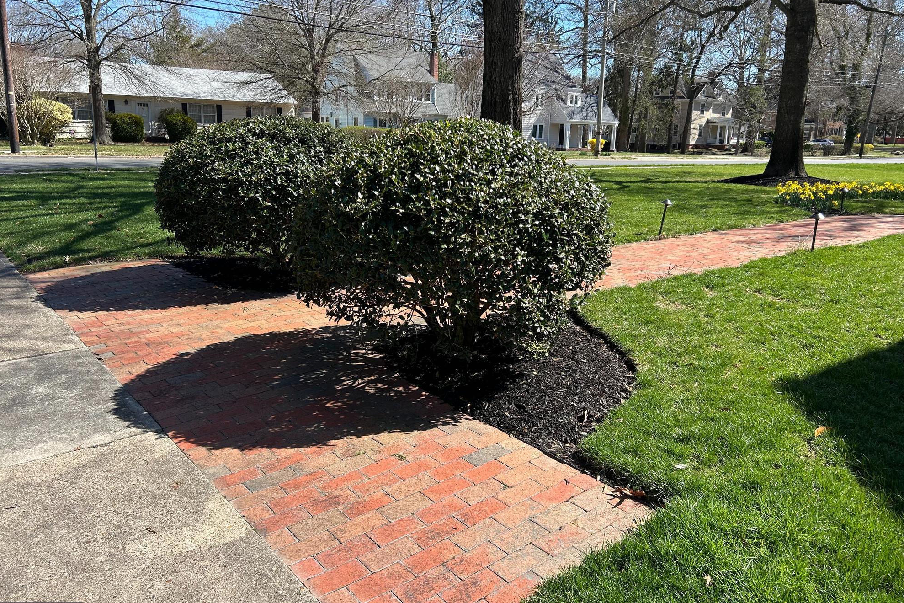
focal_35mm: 28
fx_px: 703
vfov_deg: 46.4
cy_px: 288
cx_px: 437
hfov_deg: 65.5
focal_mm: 5.7
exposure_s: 1/1869
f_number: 1.5
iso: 50
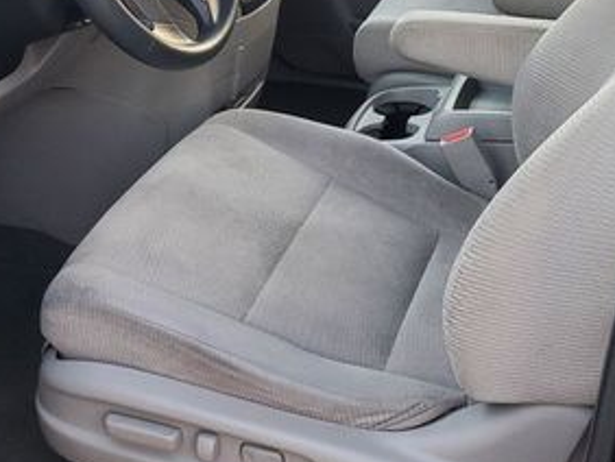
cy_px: 72
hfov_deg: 32.7
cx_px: 286
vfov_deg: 24.3
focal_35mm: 59
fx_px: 1049
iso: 200
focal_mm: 4.3
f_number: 2.4
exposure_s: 1/60
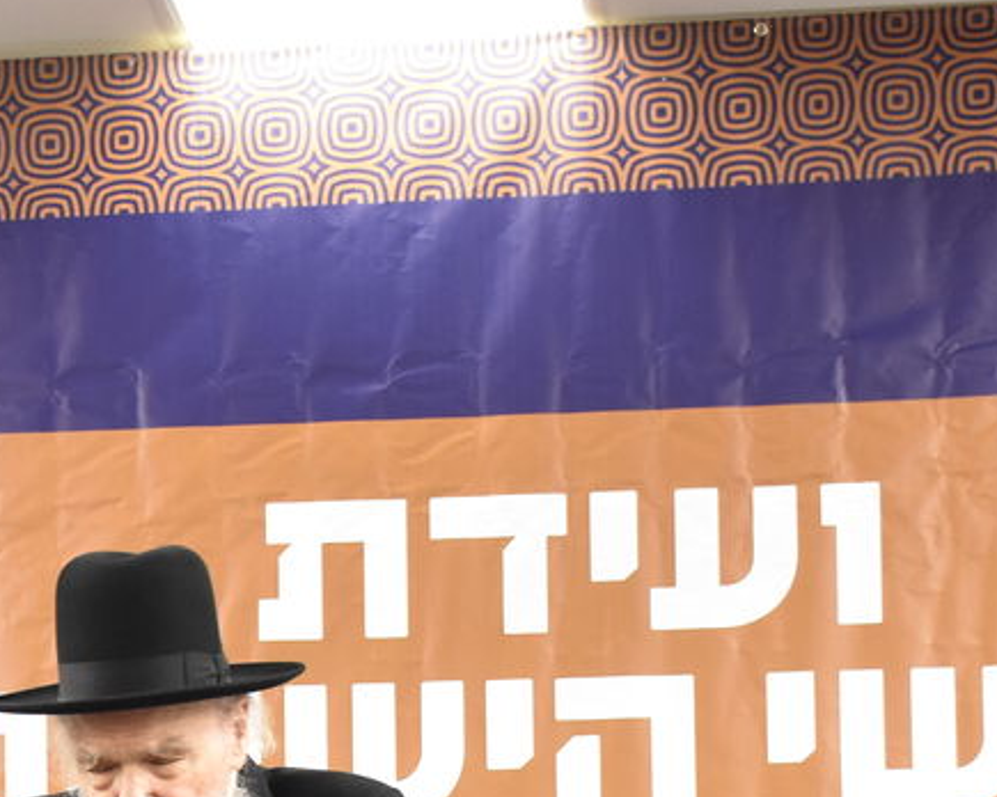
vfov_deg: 11.1
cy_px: 961
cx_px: 85
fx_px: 4013
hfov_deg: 14.0
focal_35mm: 136
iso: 1600
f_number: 5.6
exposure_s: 1/80
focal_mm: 30
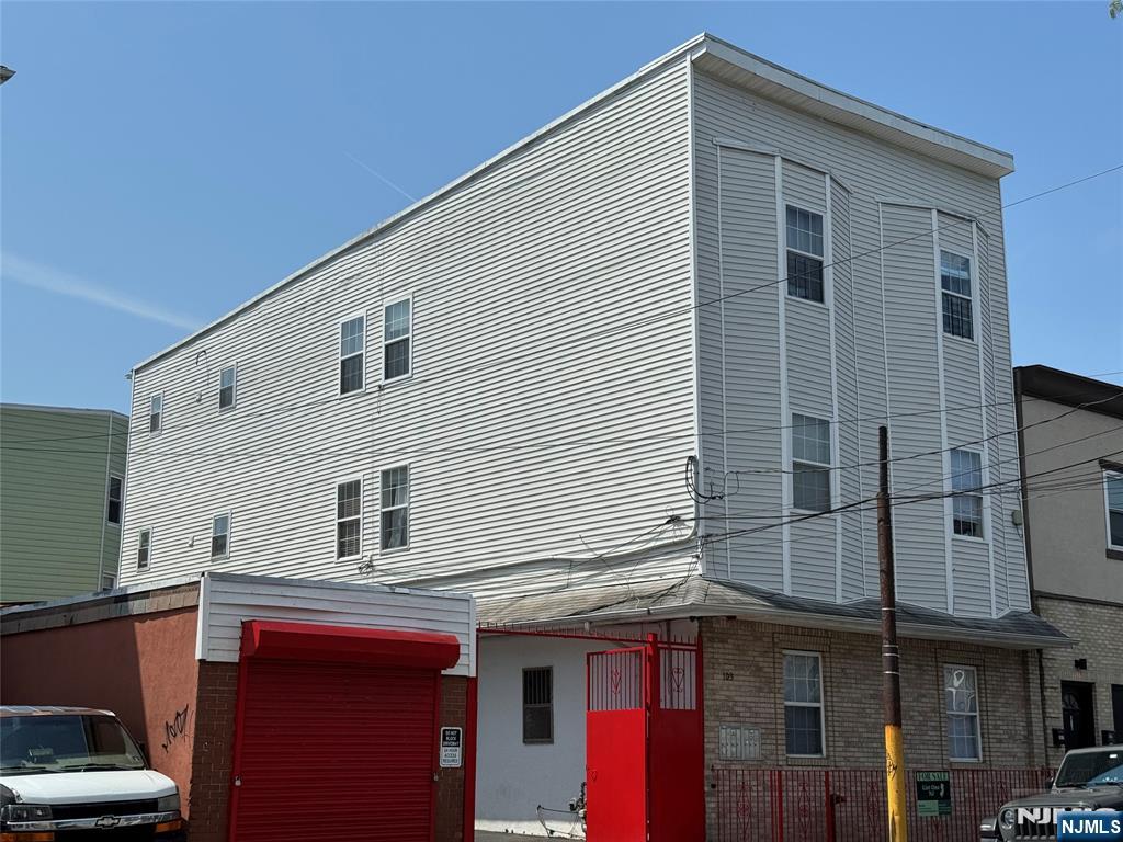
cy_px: 421
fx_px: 1557
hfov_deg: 39.7
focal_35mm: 48
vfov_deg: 30.3
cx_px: 562
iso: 64
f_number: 1.78
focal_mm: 6.76
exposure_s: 1/9009
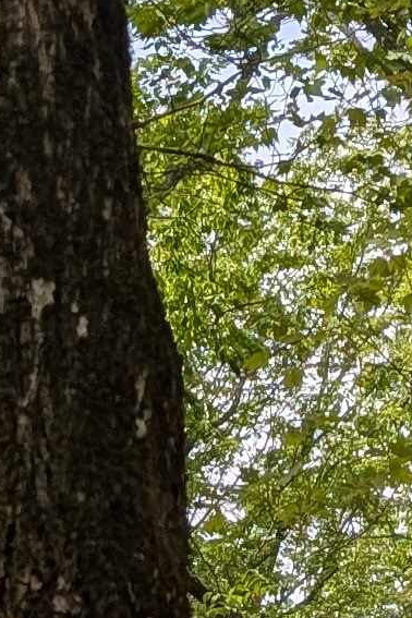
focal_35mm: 180
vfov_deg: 11.2
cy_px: 791
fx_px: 3090
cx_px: 195
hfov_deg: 7.6
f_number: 1.68
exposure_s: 1/849
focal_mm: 6.9
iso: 19
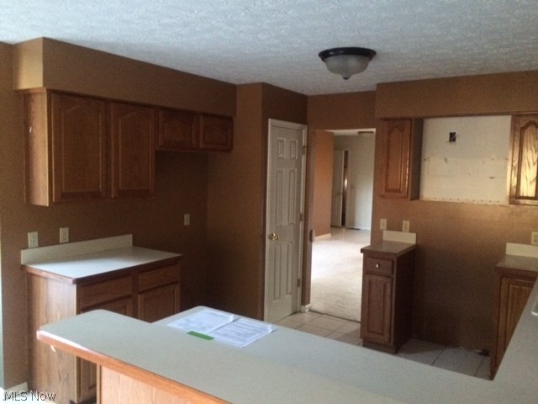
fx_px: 451
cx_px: 269
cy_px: 202
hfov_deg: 61.7
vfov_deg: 48.2
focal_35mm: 29
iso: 500
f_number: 2.2
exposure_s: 1/15
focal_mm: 4.15
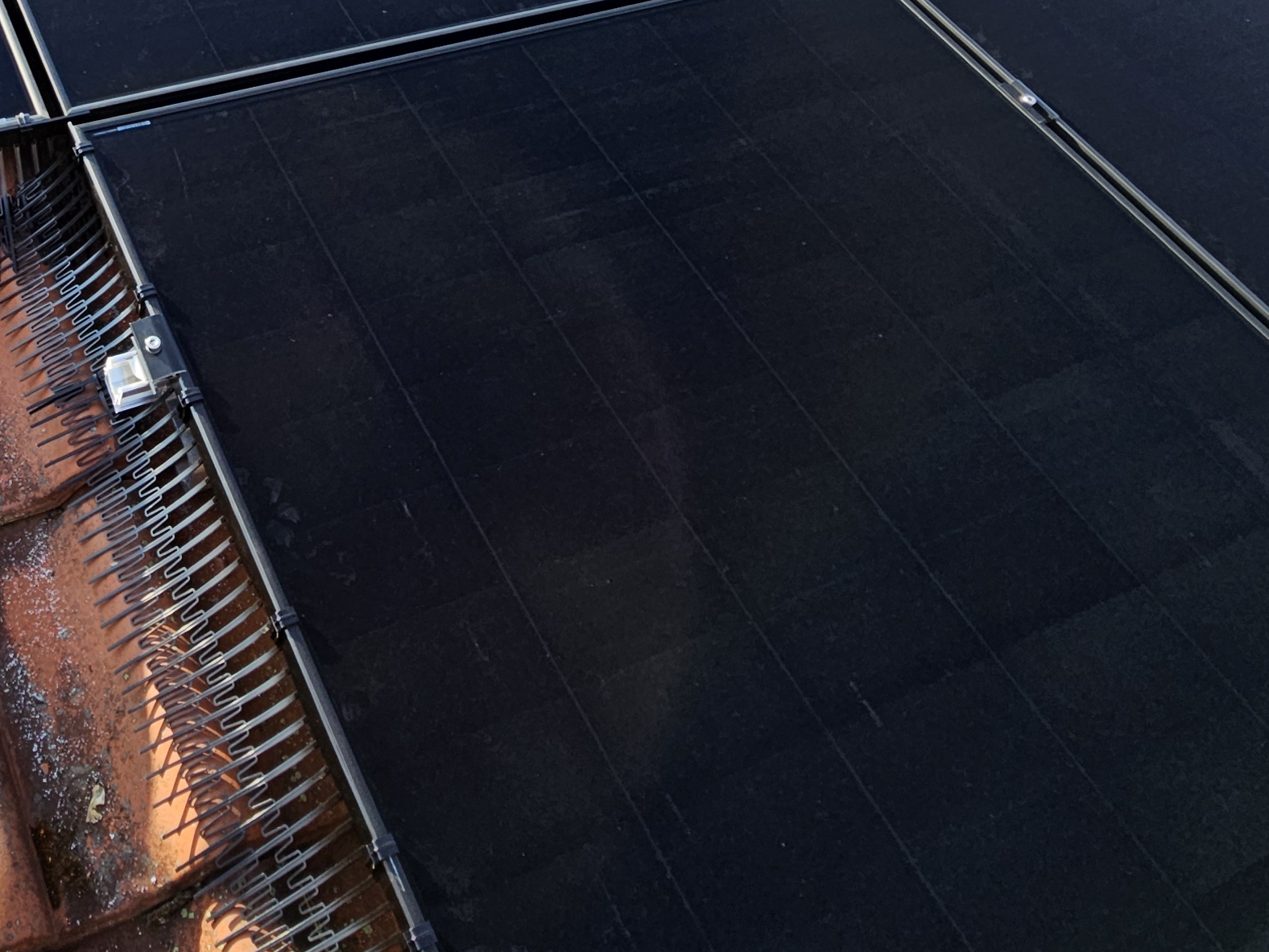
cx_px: 185
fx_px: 1210
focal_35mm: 33
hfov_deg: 50.6
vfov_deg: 38.5
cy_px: 19
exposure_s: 1/551
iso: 50
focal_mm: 2.2
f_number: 2.2
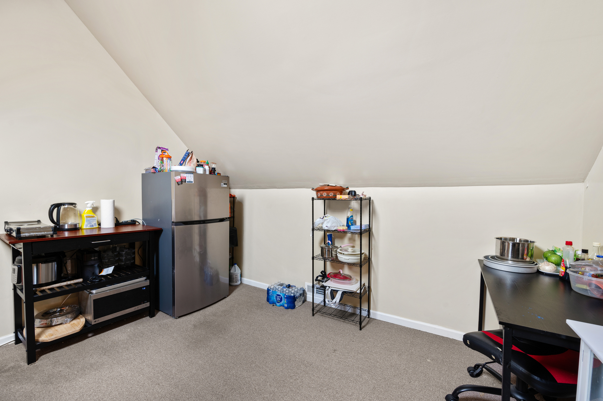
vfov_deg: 81.1
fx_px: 234
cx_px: 302
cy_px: 200
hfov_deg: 104.3
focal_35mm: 14
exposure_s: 1/2
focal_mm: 14
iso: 200
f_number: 8
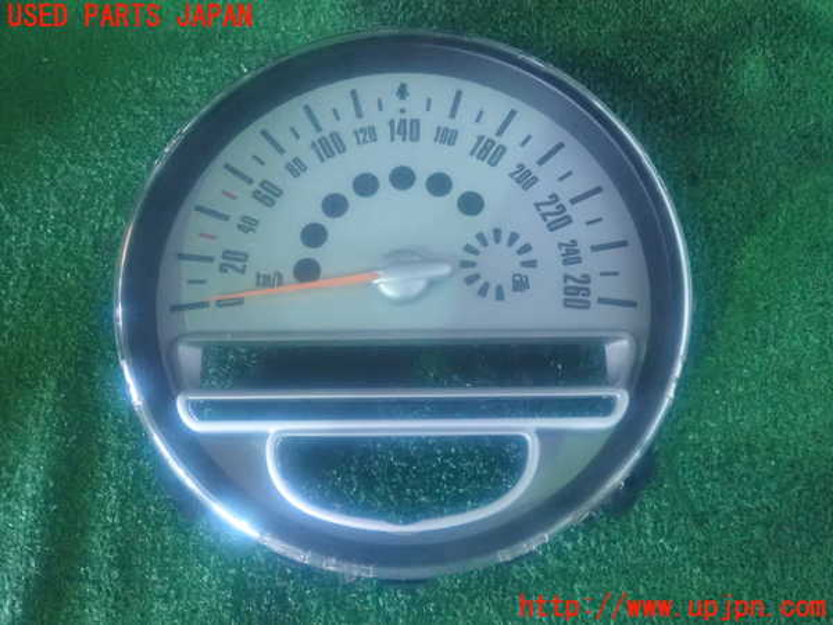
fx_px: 722
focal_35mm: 30
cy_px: 312
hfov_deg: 60.0
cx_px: 416
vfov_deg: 46.8
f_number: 2.3
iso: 1600
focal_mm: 5.5
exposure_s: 1/20
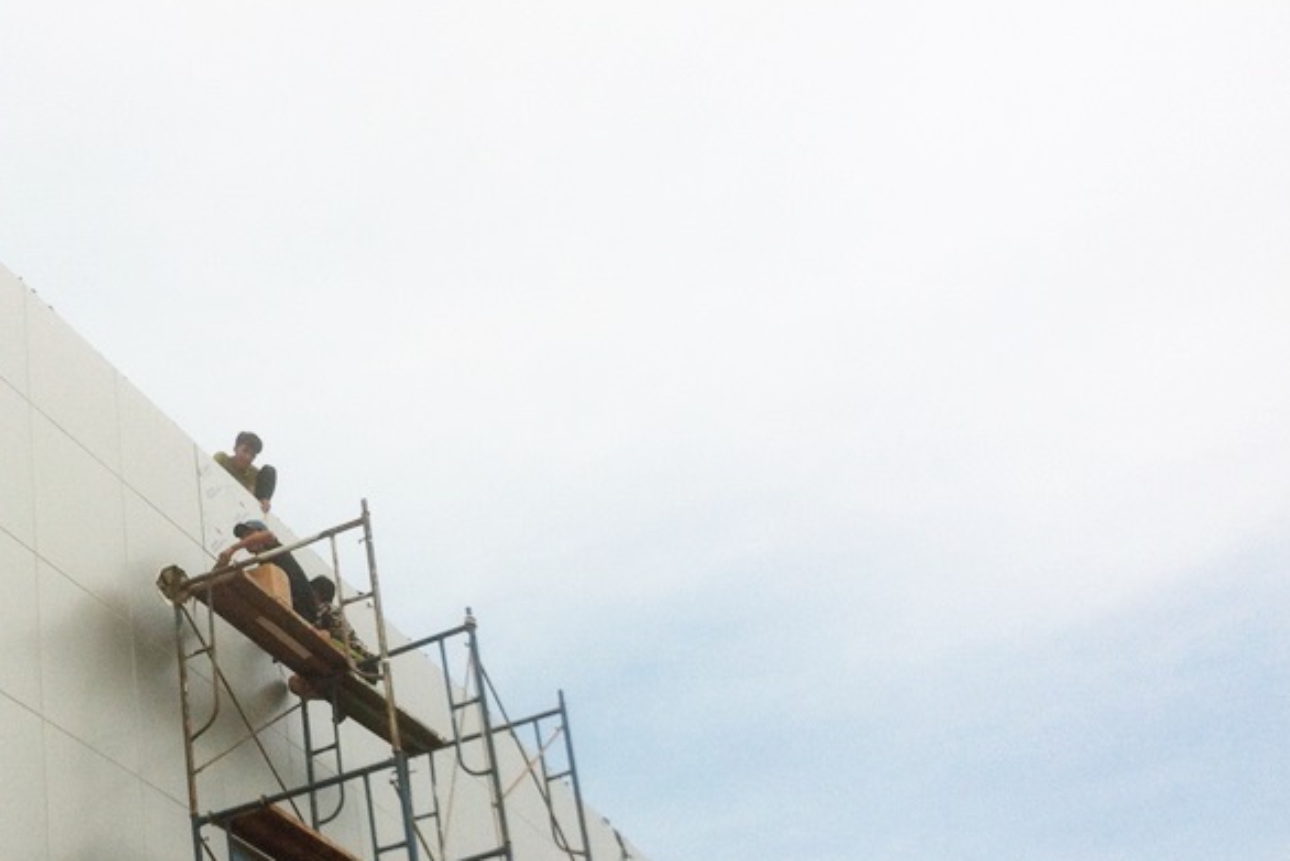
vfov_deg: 21.6
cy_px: 688
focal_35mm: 62
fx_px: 2222
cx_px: 299
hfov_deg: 31.7
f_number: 2.8
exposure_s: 1/1885
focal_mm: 3.85
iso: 80
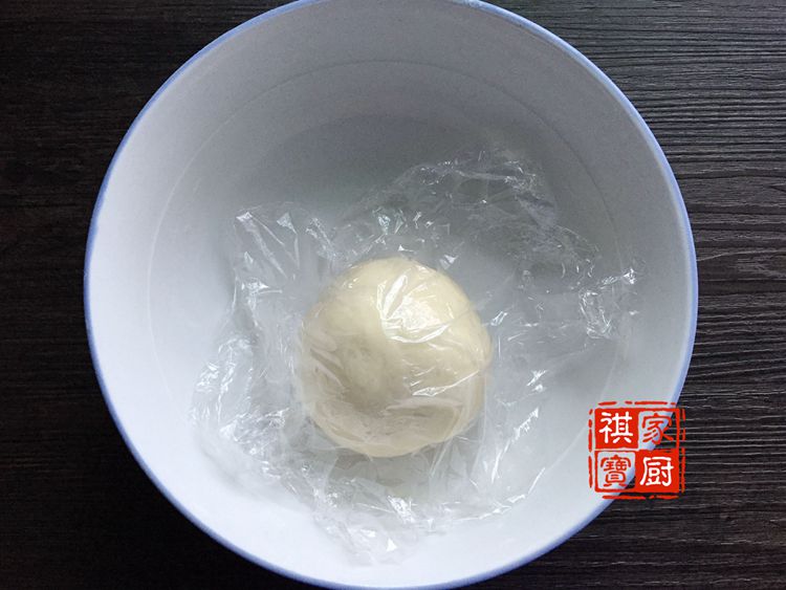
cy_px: 295
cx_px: 393
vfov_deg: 48.3
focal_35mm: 29
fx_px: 659
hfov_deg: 61.6
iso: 200
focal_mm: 4.15
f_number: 2.2
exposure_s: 1/33
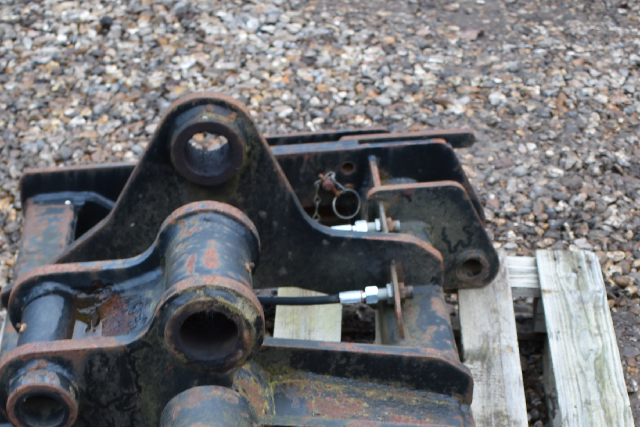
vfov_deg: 19.1
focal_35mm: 68
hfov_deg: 29.6
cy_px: 480
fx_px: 1209
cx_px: 285
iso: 100
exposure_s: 1/10
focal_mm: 18
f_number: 3.5
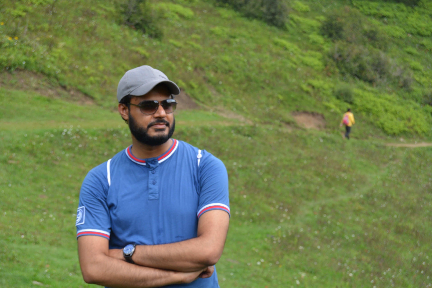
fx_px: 900
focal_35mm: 75
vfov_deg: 18.2
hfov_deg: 27.0
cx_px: 216
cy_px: 144
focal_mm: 50
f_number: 8
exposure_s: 1/250
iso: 200
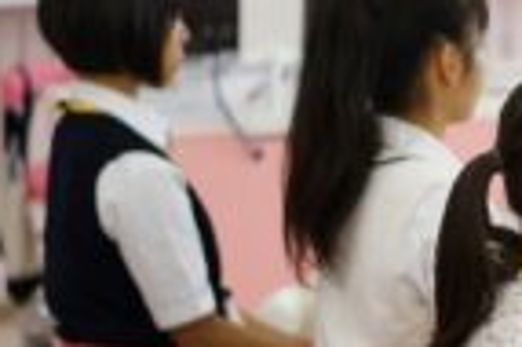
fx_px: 4302
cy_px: 228
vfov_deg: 4.6
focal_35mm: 297
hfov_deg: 6.8
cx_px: 774
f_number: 2.2
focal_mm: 85
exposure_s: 1/100
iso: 125
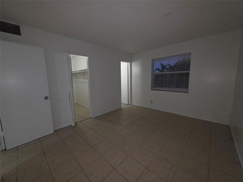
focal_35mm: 13
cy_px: 91
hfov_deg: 106.2
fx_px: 91
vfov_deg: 89.9
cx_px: 122
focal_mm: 2.2
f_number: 1.9
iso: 320
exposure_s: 1/60
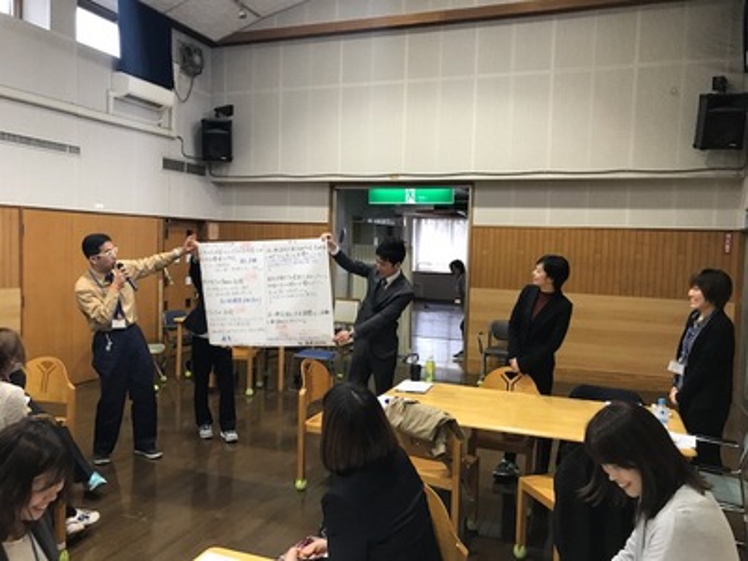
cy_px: 280
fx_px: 605
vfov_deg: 49.7
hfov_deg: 63.4
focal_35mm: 28
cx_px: 374
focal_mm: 3.99
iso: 40
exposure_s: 1/25
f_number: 1.8
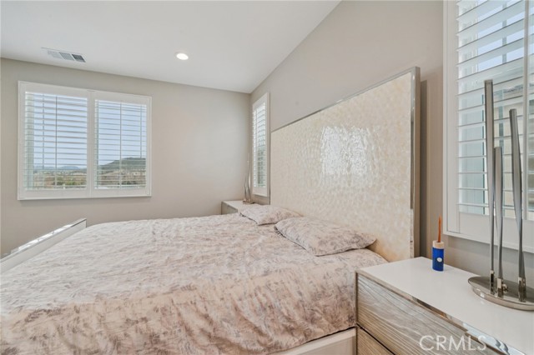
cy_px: 178
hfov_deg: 100.4
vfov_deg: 77.3
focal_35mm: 15
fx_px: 222
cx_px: 267
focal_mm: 15
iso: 400
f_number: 11
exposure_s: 1/25
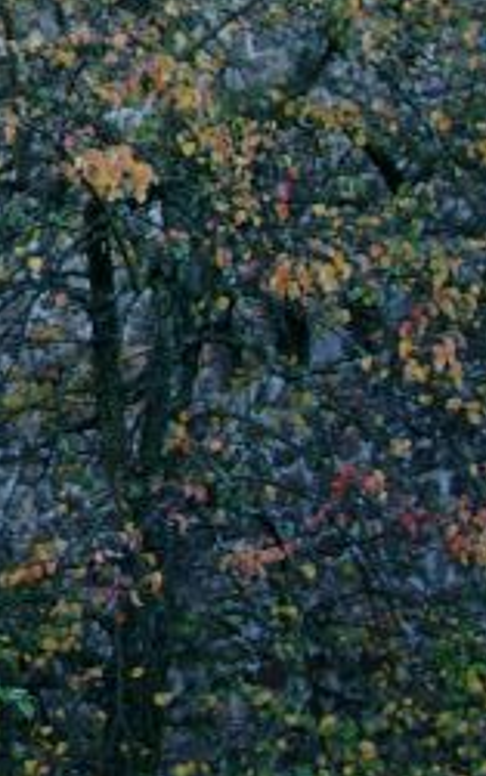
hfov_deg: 10.7
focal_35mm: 115
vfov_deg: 17.9
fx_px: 2436
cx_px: -393
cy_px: 117
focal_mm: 7.13
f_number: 2.8
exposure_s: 1/81.8
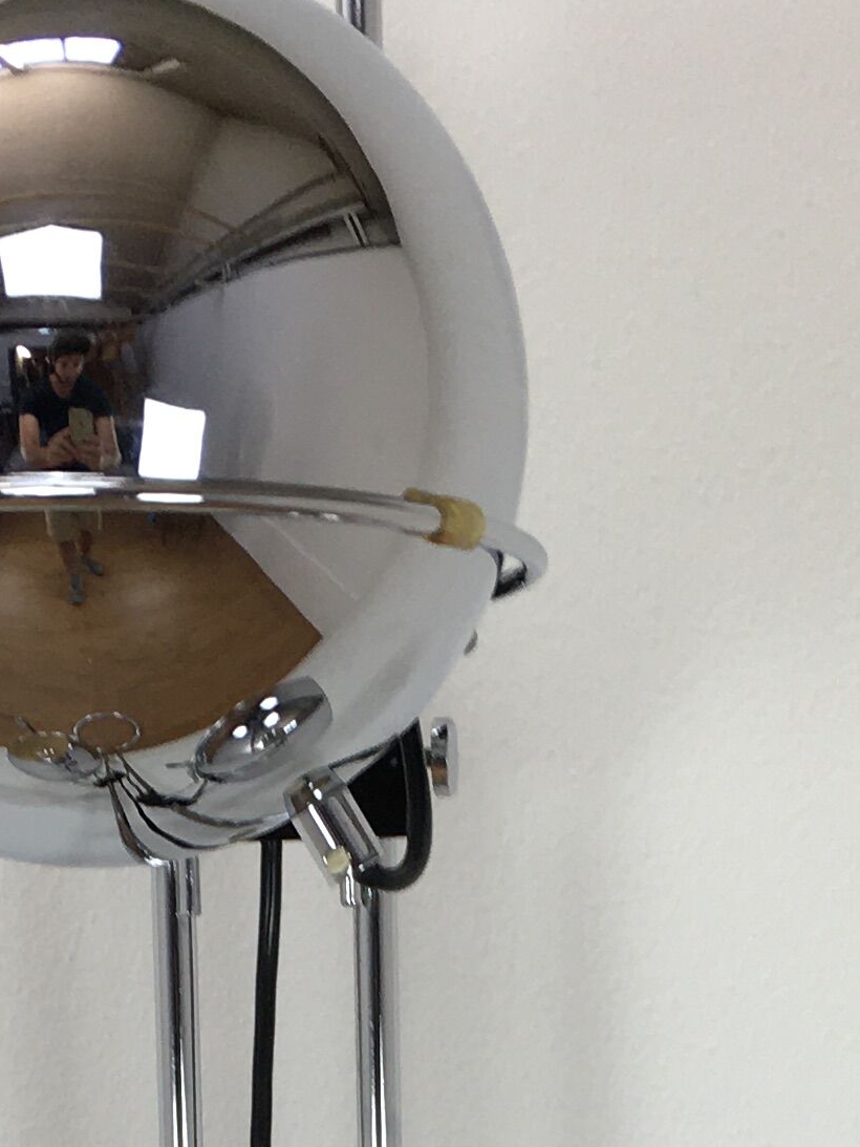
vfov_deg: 16.8
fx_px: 3544
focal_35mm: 107
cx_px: 286
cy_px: 1666
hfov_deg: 13.8
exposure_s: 1/50
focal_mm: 4.15
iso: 32
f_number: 2.2
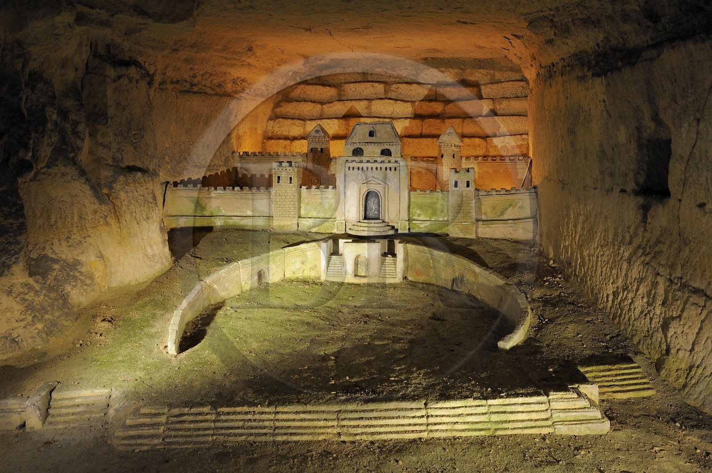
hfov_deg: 58.8
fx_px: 632
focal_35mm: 32
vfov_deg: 41.0
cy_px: 236
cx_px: 356
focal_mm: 32
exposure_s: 1
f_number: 9
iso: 400
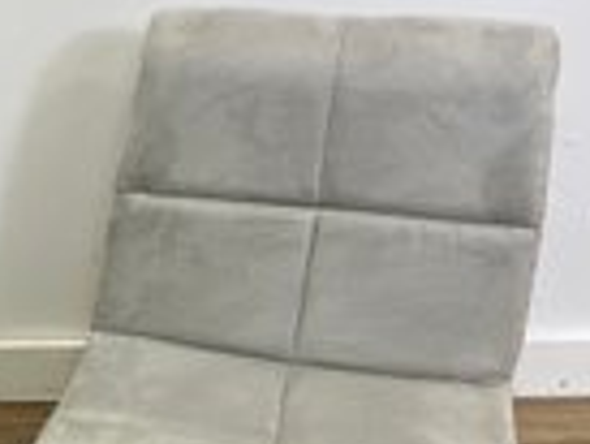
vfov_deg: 22.0
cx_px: -41
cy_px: 407
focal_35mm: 65
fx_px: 1109
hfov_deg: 27.5
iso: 100
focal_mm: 5.7
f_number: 1.5
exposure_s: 1/120
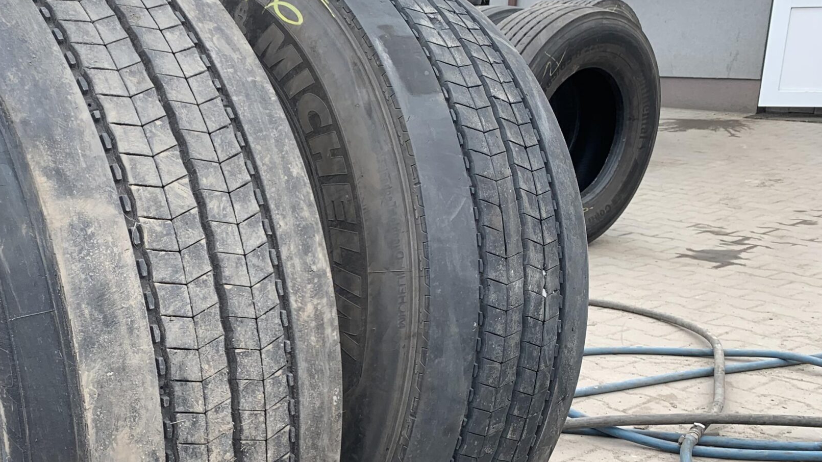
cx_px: 176
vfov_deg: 26.3
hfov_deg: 43.5
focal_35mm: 45
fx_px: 981
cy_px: 332
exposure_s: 1/129
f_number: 1.8
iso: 25
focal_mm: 4.25
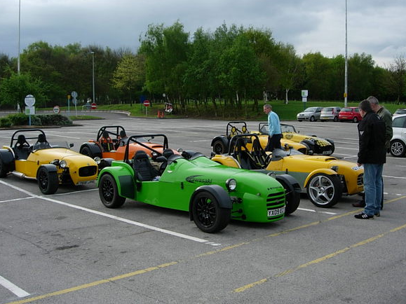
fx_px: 493
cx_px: 199
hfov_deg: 44.8
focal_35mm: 42
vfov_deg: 34.3
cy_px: 159
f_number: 2.8
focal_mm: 7.8
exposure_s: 1/836
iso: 64
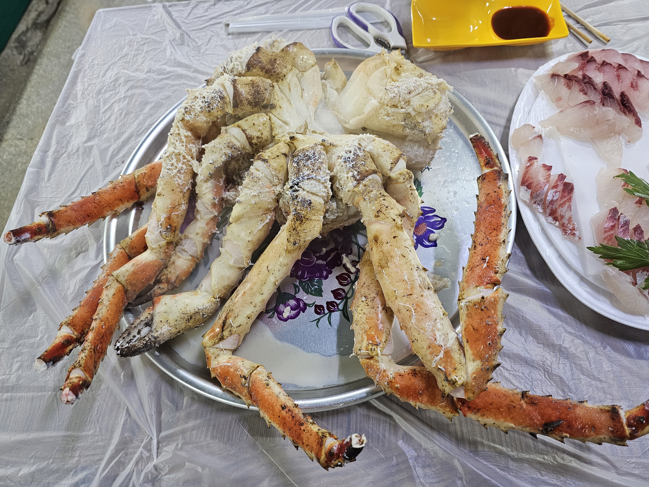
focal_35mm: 23
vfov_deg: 58.9
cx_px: 324
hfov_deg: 73.9
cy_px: 244
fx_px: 431
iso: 400
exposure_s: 1/120
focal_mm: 6.3
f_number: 1.7
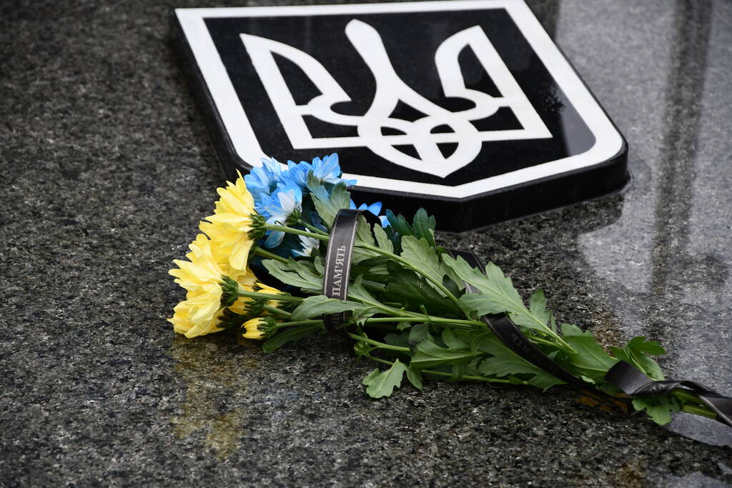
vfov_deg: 8.7
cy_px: 244
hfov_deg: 13.1
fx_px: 3193
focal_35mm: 157
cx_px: 366
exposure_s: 1/500
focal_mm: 105
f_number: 5.6
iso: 560
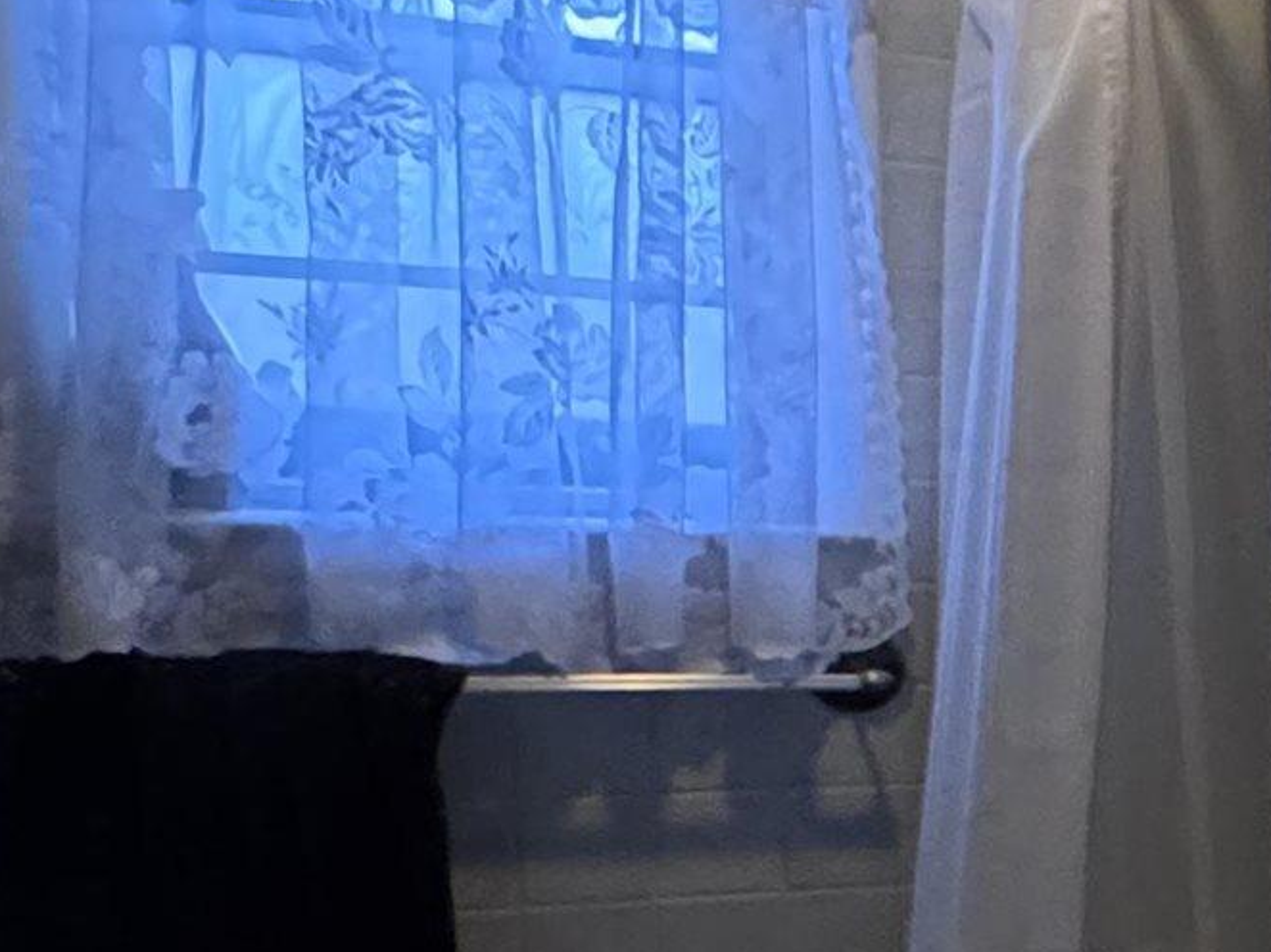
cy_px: 808
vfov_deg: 22.2
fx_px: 2386
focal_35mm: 65
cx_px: 2390
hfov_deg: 19.9
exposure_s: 1/60
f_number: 2.2
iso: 1000
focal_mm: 2.22
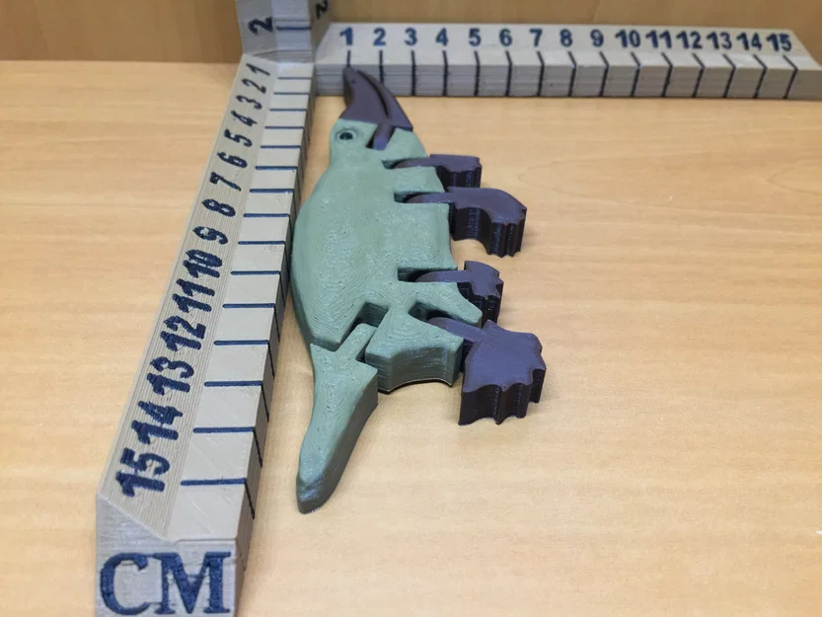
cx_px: 411
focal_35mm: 29
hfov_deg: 61.7
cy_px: 308
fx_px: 689
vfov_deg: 48.2
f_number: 2.2
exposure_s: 1/15
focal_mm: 4.15
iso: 100
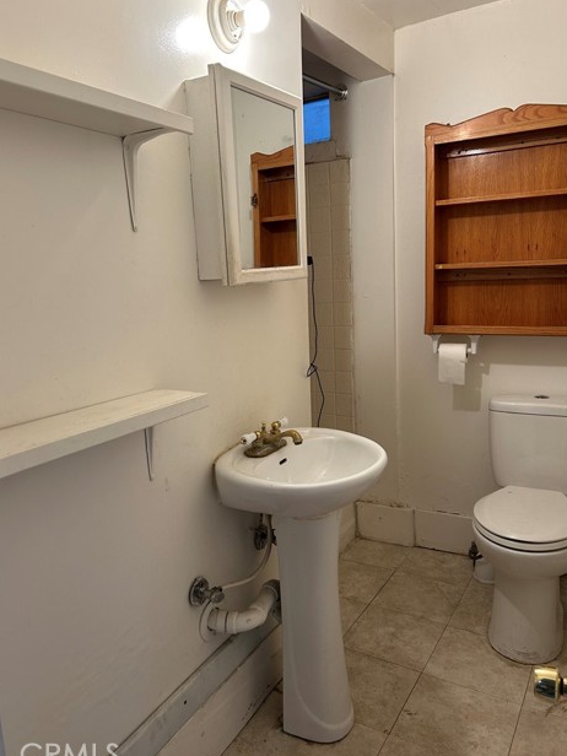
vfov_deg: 65.3
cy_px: 379
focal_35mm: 27
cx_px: 276
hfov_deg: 51.3
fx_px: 590
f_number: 1.5
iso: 100
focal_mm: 5.7
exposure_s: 1/60
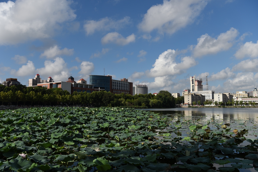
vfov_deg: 41.1
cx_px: 129
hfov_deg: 58.7
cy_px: 86
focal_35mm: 32
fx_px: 229
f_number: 6.3
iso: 100
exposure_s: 1/800
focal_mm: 32
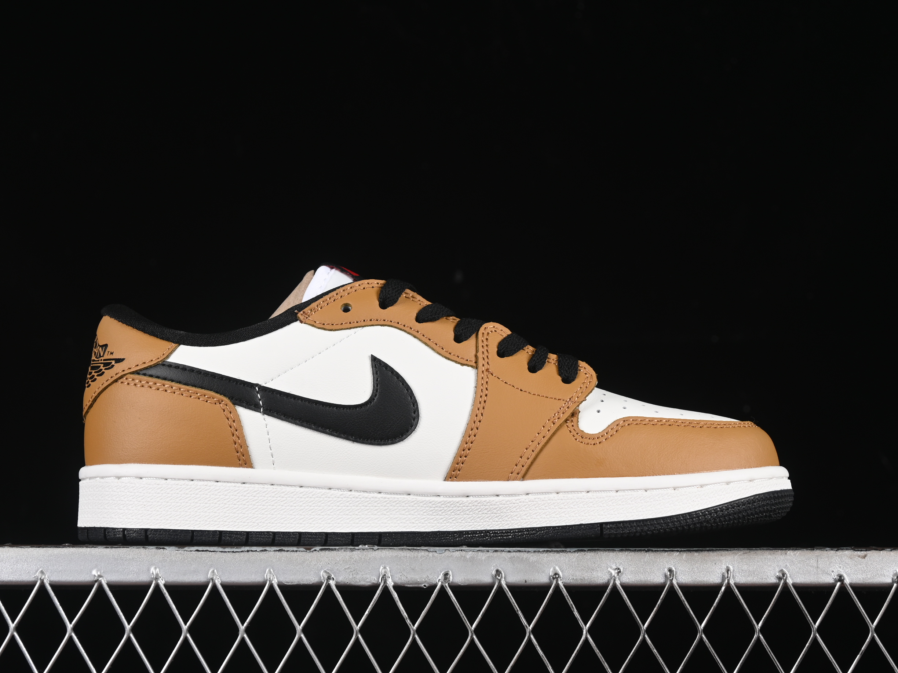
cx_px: 422
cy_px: 337
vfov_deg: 18.0
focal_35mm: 82
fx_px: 2127
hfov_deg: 23.8
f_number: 7.1
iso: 160
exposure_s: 1/80
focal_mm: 50
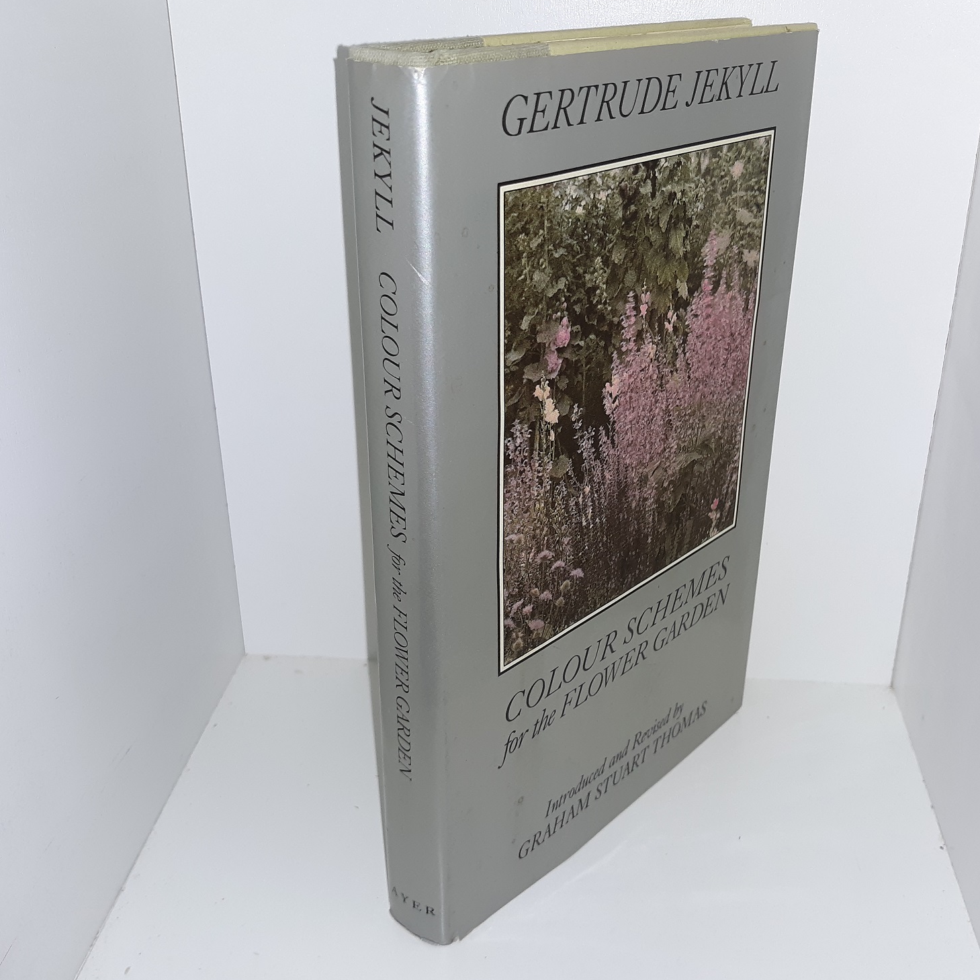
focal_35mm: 35
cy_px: 478
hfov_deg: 47.1
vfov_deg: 47.2
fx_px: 1121
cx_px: 560
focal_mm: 3.7
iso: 50
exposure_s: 1/120
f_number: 1.7
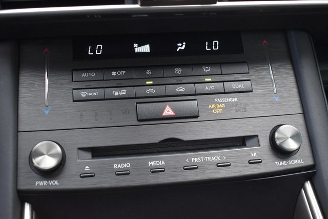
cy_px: 110
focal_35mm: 45
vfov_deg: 29.9
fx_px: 410
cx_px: 164
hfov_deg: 43.6
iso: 1600
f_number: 4.2
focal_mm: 30
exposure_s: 1/125
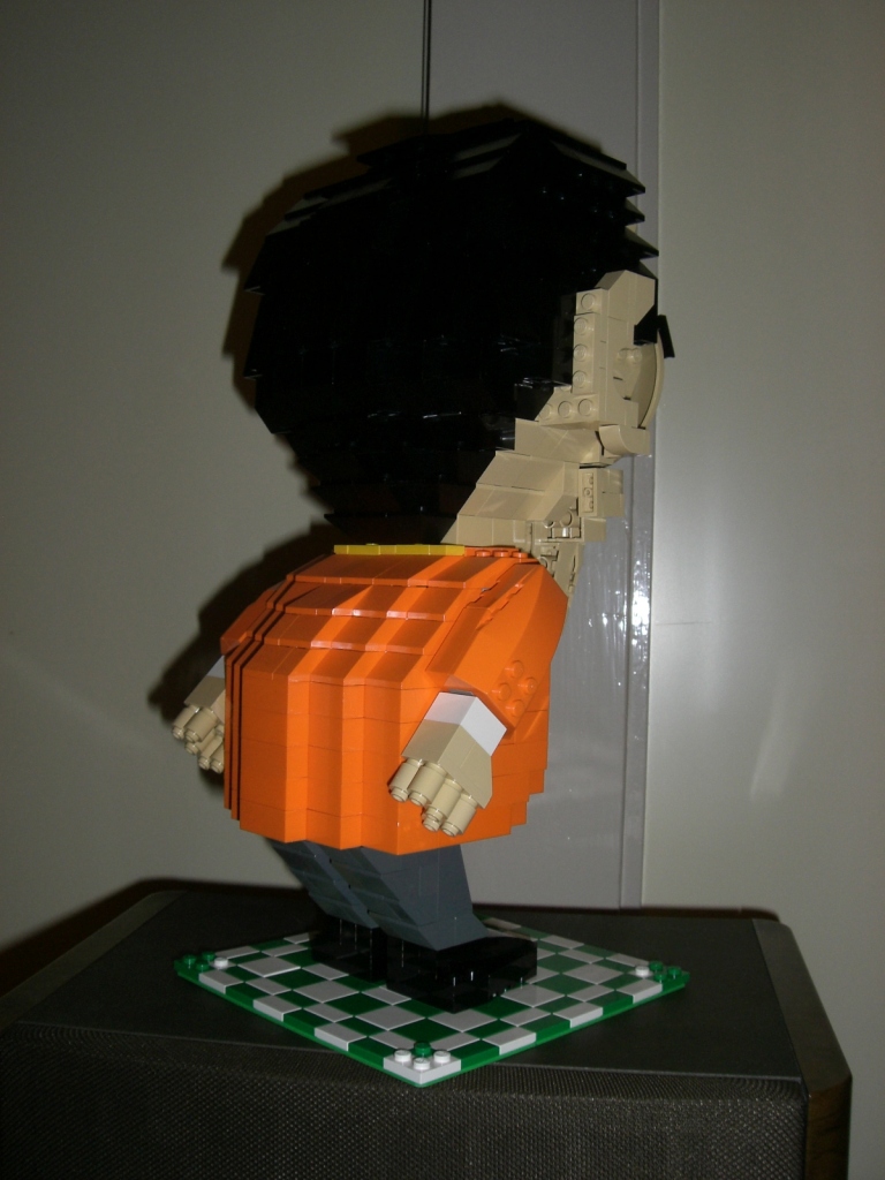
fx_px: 1295
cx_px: 442
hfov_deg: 37.7
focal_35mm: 38
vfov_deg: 49.0
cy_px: 590
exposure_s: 1/60
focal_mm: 6.2
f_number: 4.3
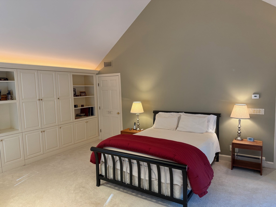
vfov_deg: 56.8
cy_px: 104
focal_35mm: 24
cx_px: 138
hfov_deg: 71.6
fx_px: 191
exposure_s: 1/60
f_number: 1.78
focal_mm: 6.76
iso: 250
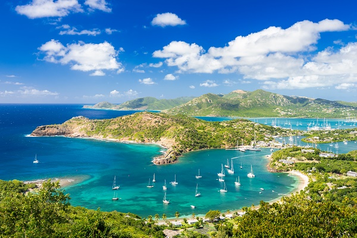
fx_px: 377
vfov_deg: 35.1
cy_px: 119
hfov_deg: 50.7
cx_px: 178
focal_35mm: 38
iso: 220
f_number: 8
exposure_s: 1/80
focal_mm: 38
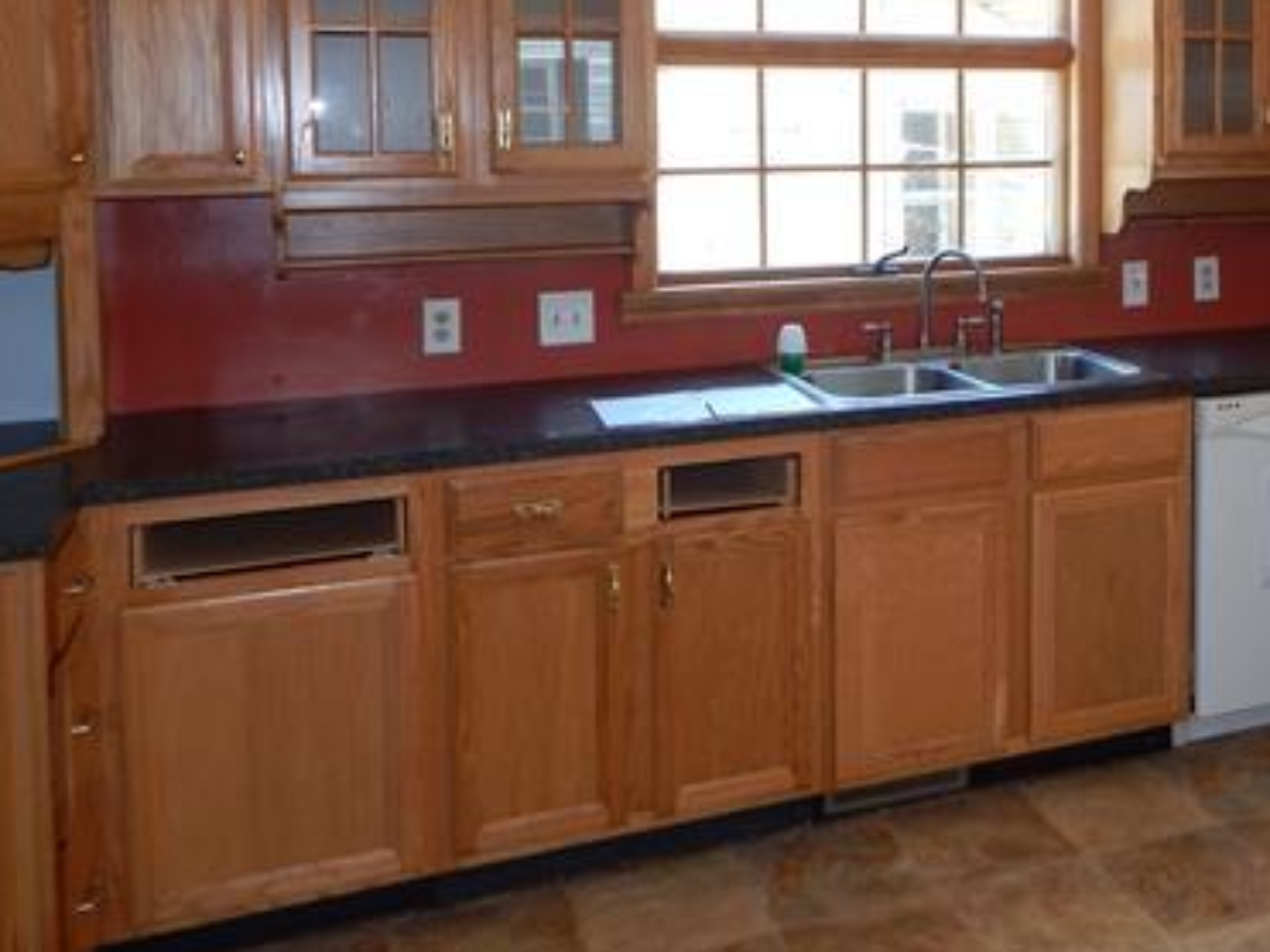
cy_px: 205
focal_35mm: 38
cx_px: 948
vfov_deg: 36.6
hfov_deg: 47.2
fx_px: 1394
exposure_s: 1/50
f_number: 3
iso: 125
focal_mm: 4
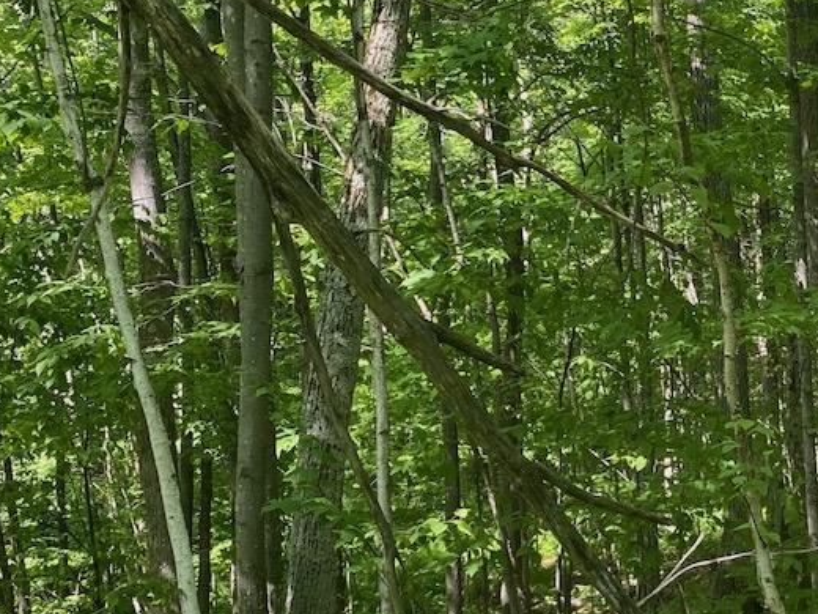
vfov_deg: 22.9
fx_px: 1512
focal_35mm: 64
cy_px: 321
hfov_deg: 28.4
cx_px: 823
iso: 40
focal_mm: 4.25
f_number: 1.8
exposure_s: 1/121
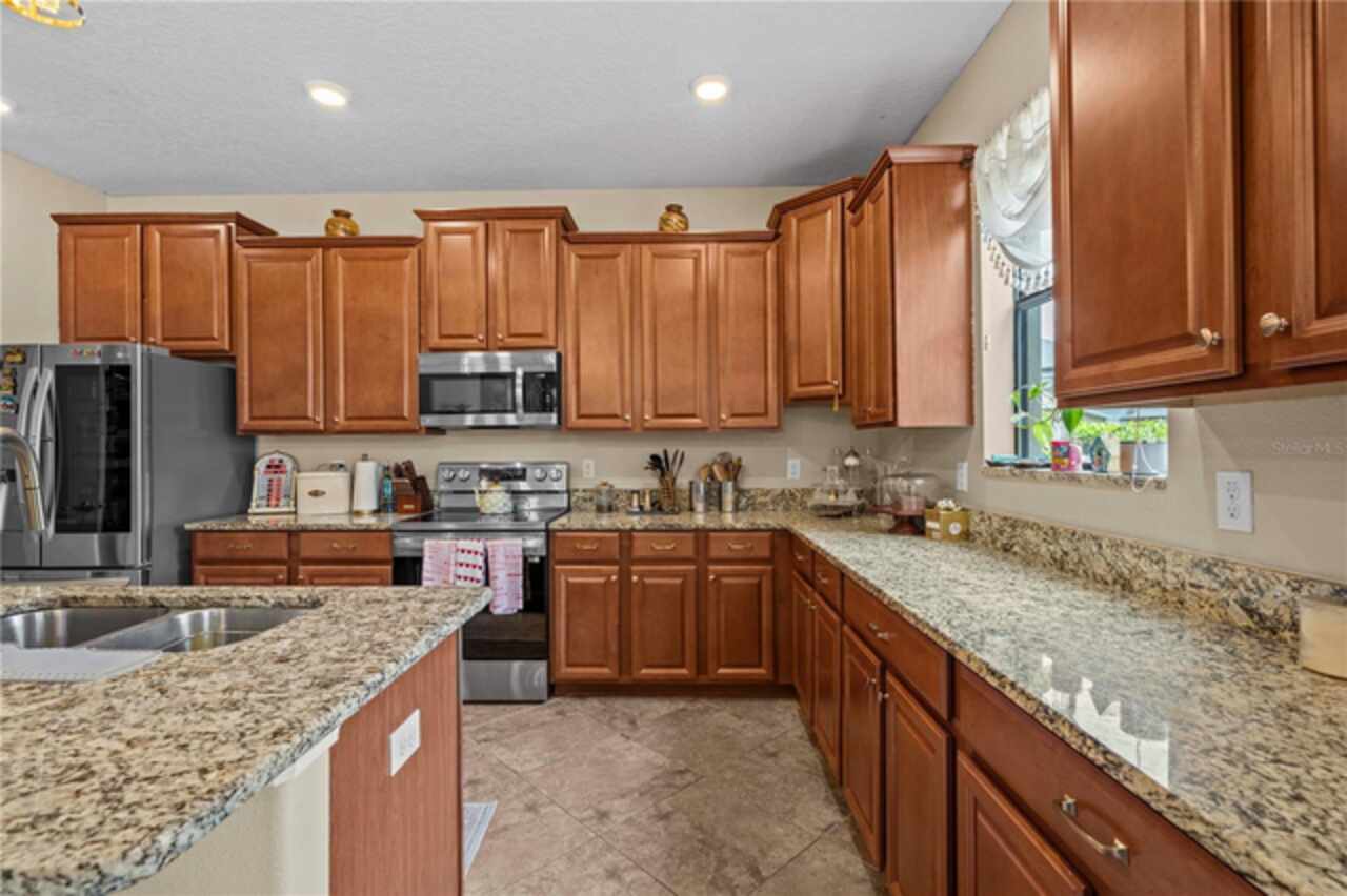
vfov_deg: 73.7
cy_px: 448
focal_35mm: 16
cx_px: 674
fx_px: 598
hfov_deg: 96.8
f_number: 8
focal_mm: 16
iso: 500
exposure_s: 1/3
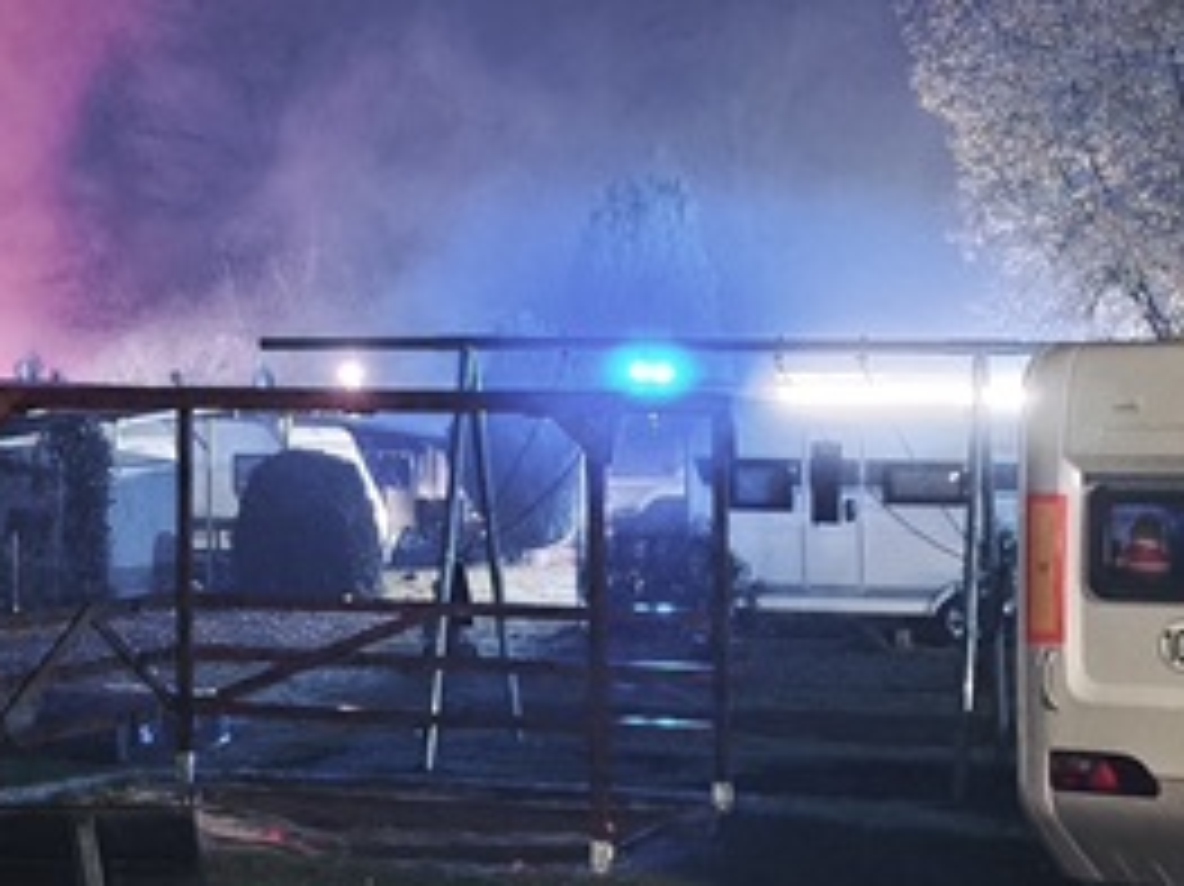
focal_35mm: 105
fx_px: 3590
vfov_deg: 14.0
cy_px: 180
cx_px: -54
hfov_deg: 18.2
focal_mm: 6.45
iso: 8000
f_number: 1.62
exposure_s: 1/10
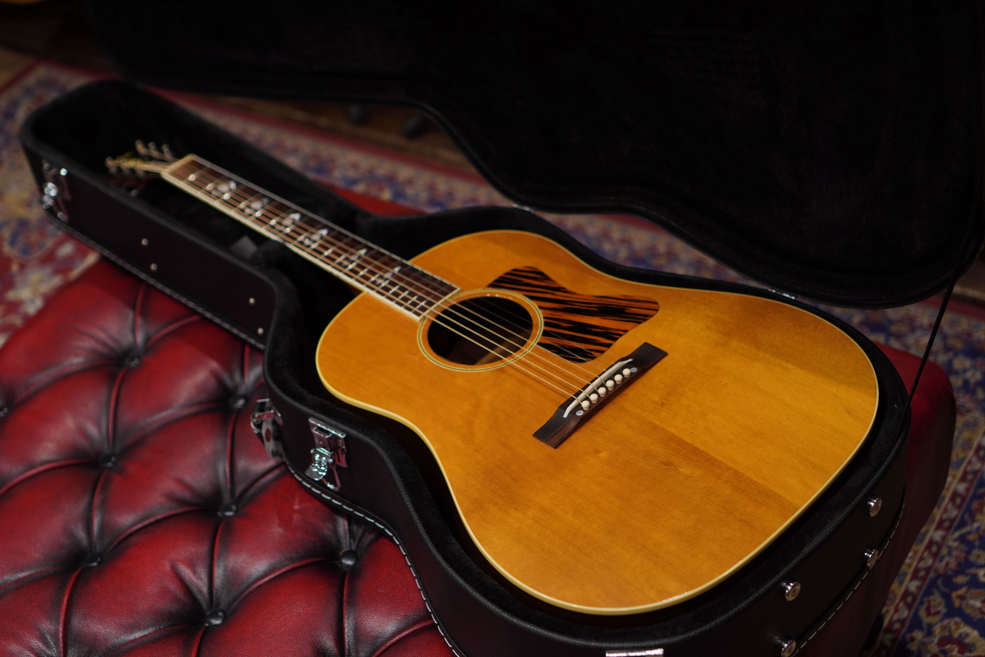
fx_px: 1436
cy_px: 328
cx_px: 492
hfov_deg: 37.9
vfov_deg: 25.8
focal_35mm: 52
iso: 100
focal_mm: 35
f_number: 2.2
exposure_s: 1/80
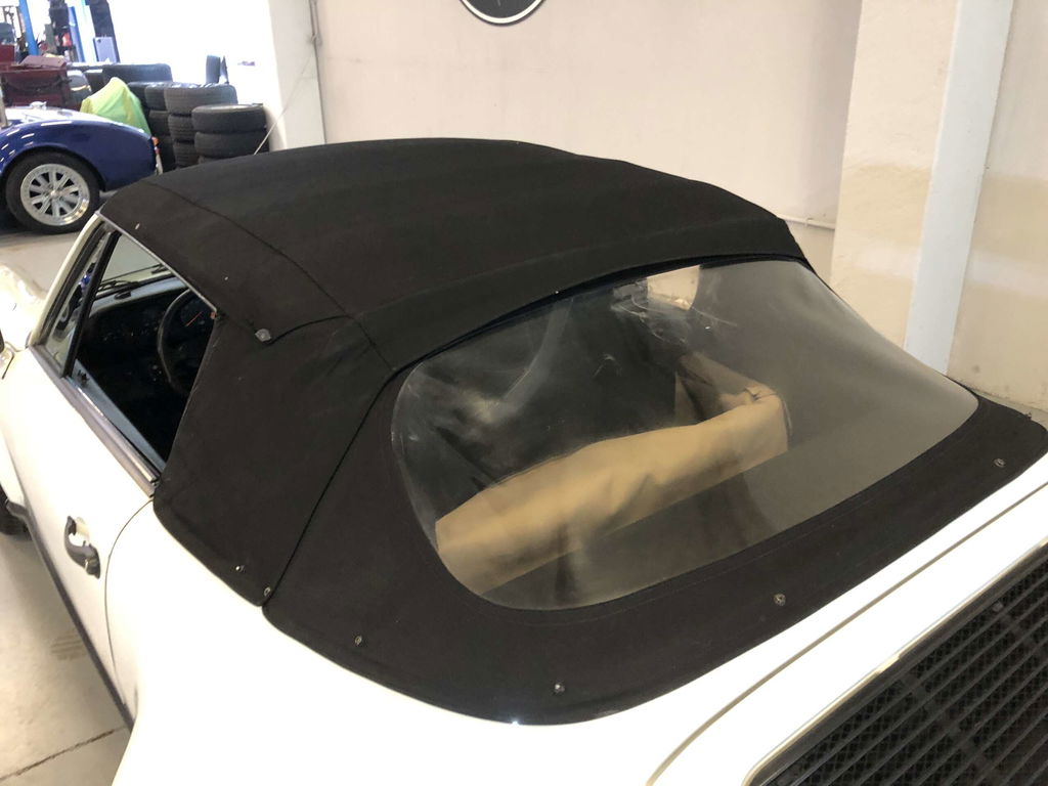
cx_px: 524
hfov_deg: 63.4
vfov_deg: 49.7
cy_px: 393
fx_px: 848
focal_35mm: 28
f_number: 1.8
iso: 100
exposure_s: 1/14
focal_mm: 3.99
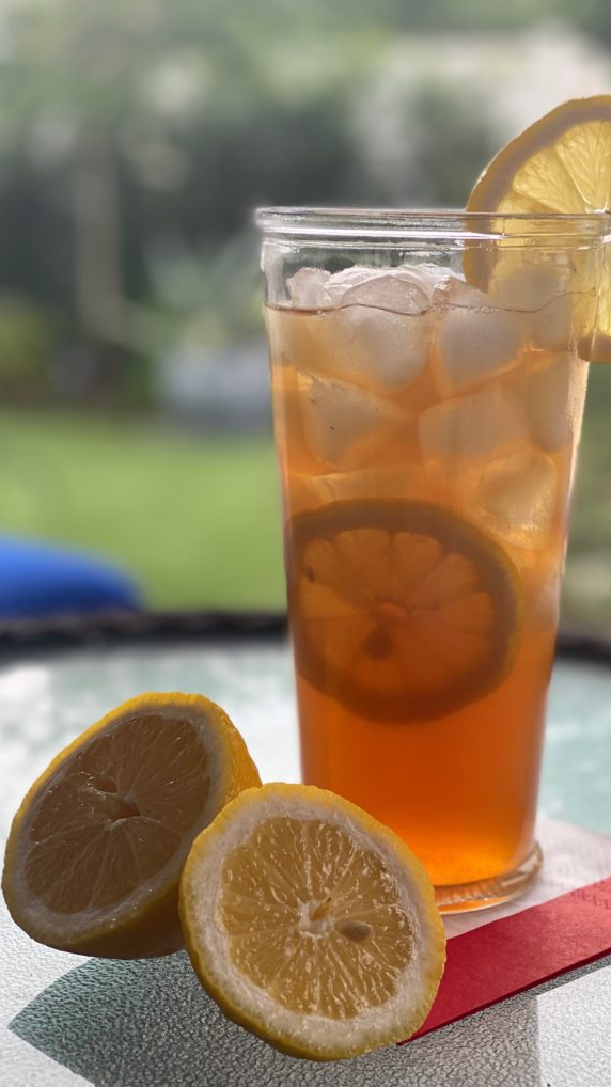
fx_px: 1643
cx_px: 387
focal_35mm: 57
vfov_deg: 36.6
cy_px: 546
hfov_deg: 21.0
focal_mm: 6
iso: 20
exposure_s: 1/184
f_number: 2
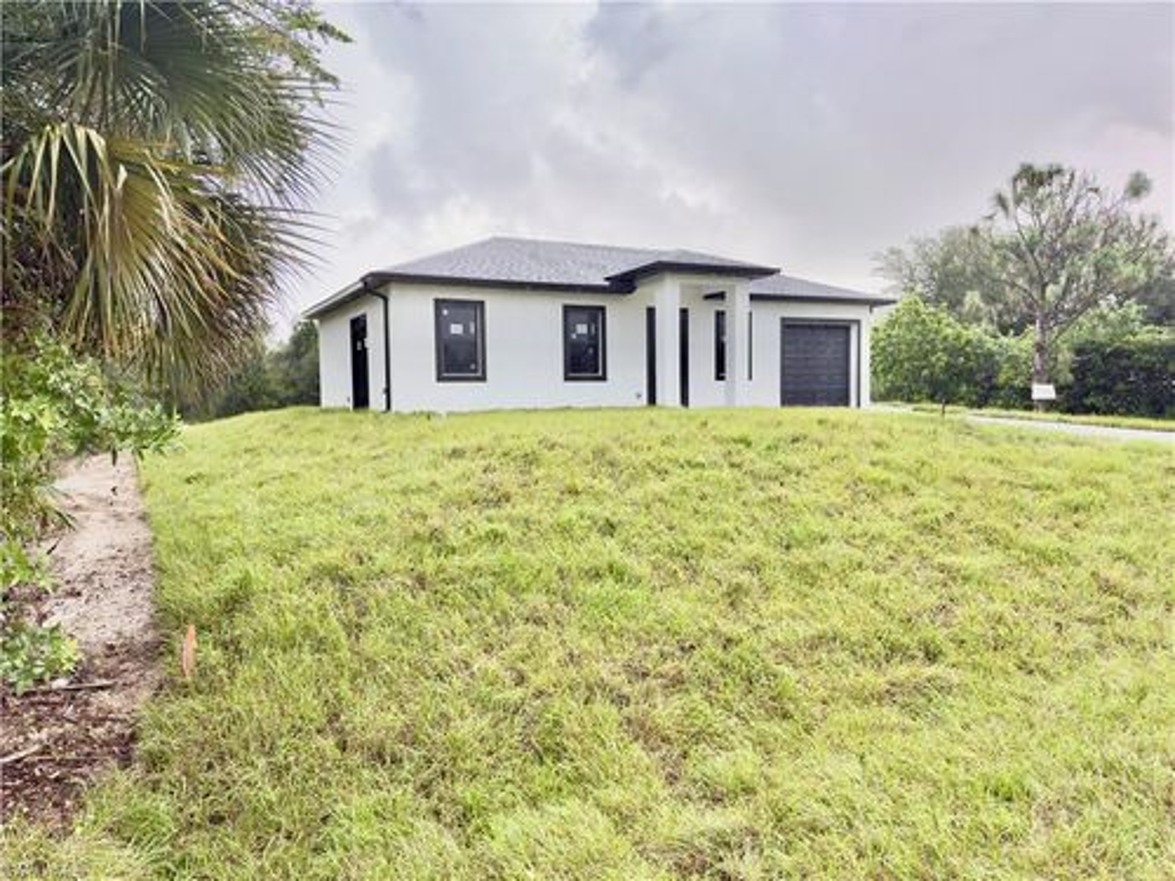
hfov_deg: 71.6
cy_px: 440
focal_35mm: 24
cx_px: 588
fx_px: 815
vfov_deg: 56.8
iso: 64
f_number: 1.78
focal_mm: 6.76
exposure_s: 1/300
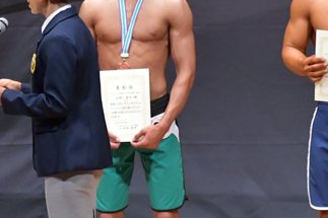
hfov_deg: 3.4
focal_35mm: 611
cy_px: 145
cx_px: -29
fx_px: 5564
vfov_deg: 2.2
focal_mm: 170
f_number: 5.6
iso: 8000
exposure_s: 1/400
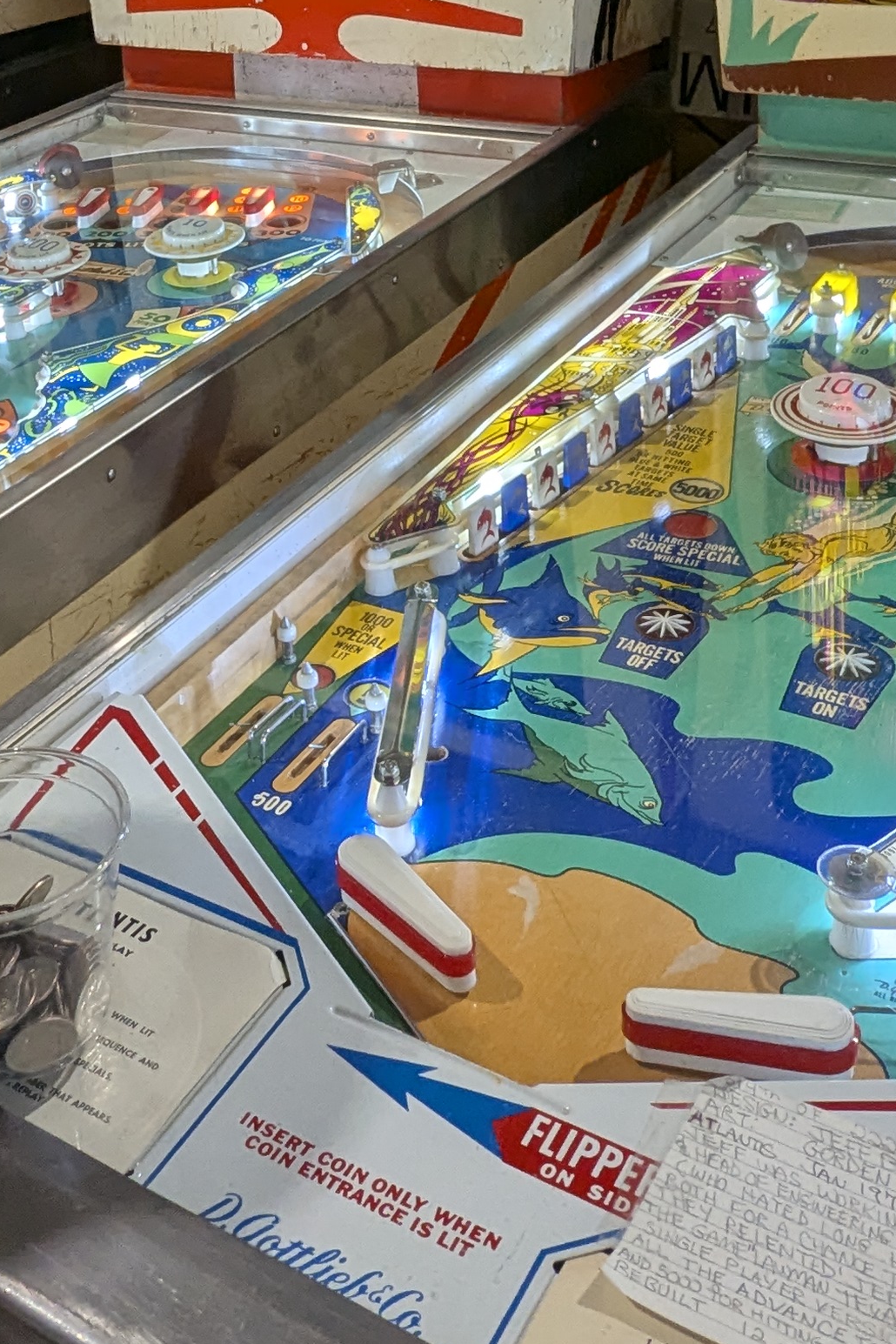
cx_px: 283
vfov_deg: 41.6
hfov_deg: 30.2
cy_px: 184
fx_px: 1643
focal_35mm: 44
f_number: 2.2
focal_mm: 2.35
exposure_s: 1/63.5
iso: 177
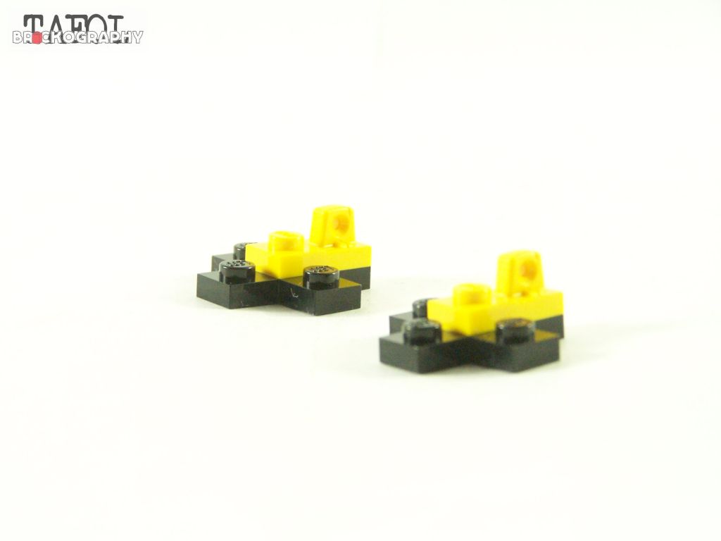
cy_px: 270
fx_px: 2437
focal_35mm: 117
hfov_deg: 16.8
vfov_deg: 12.7
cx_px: 360
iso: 400
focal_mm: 19.4
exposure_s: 1/60
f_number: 3.6
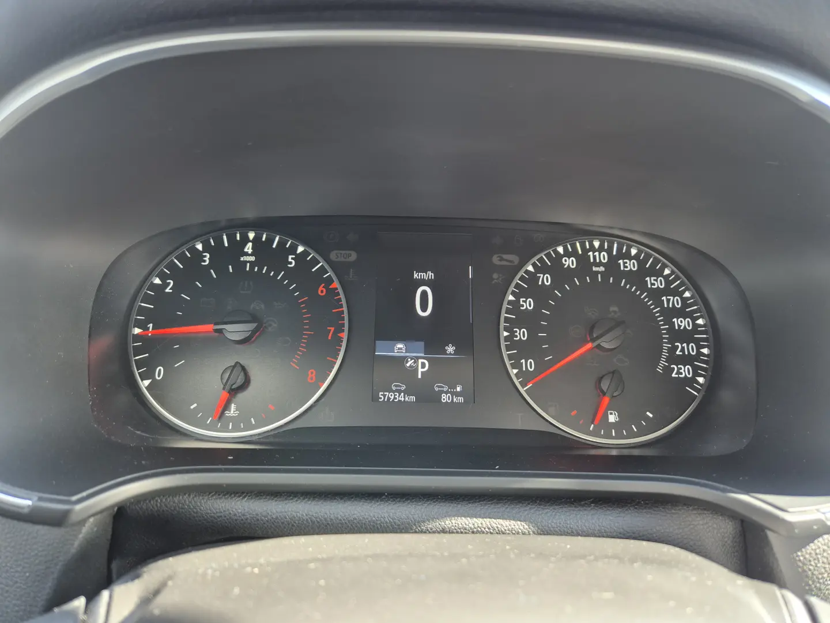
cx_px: 415
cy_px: 312
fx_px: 551
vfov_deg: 58.9
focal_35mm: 23
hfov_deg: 73.9
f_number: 1.8
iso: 160
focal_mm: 5.4
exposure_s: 1/100
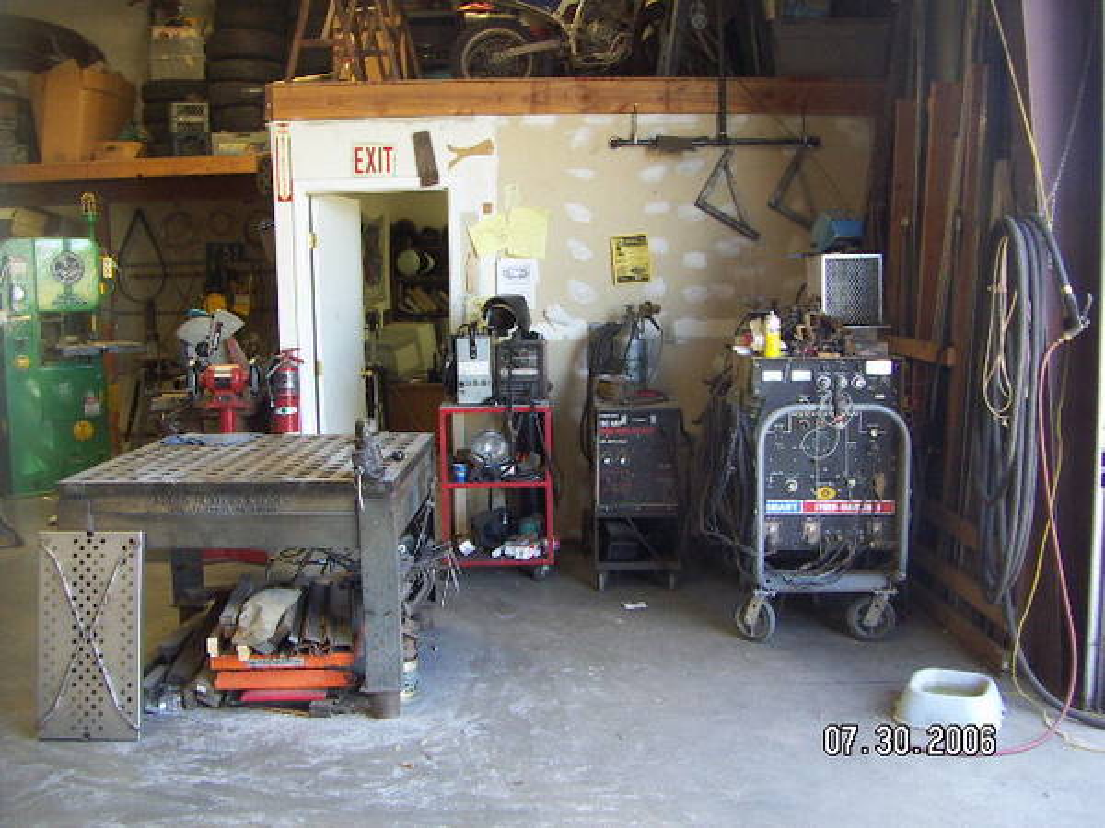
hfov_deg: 51.4
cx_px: 552
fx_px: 1149
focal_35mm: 36
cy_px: 414
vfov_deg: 39.7
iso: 125
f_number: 2.8
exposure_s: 1/50
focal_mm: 4.7
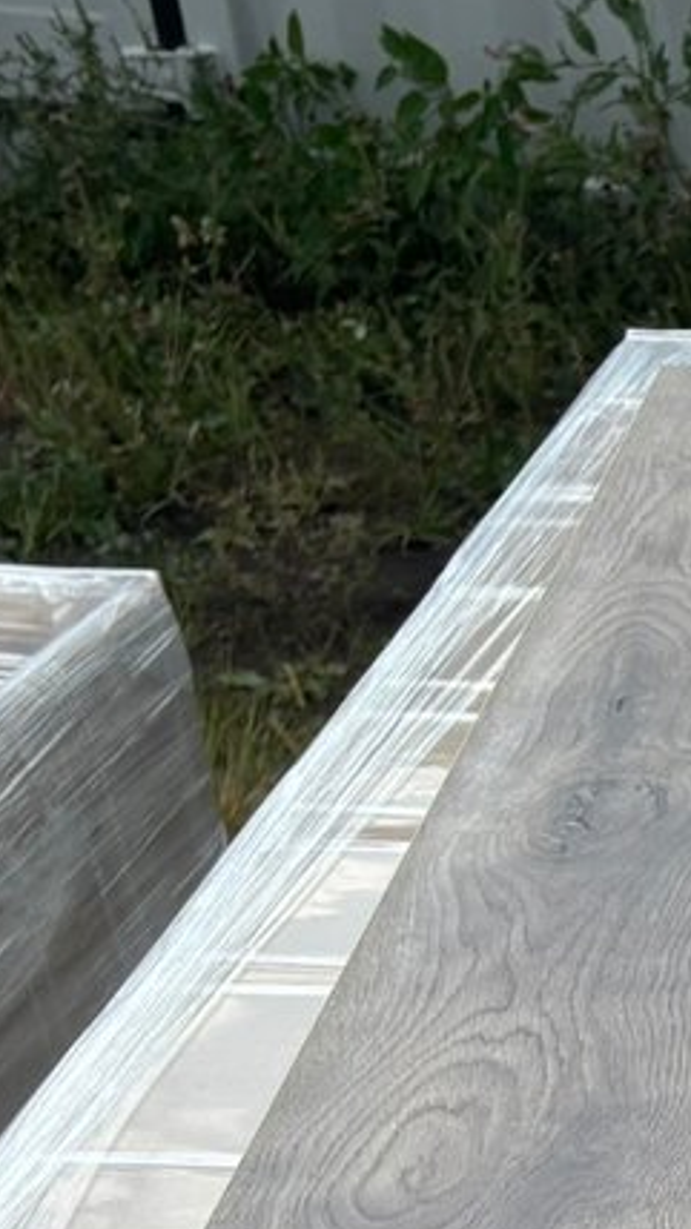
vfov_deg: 20.0
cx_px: 1644
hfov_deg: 10.5
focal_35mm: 100
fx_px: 3261
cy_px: 1474
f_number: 1.6
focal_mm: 5.96
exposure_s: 1/4854
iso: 50
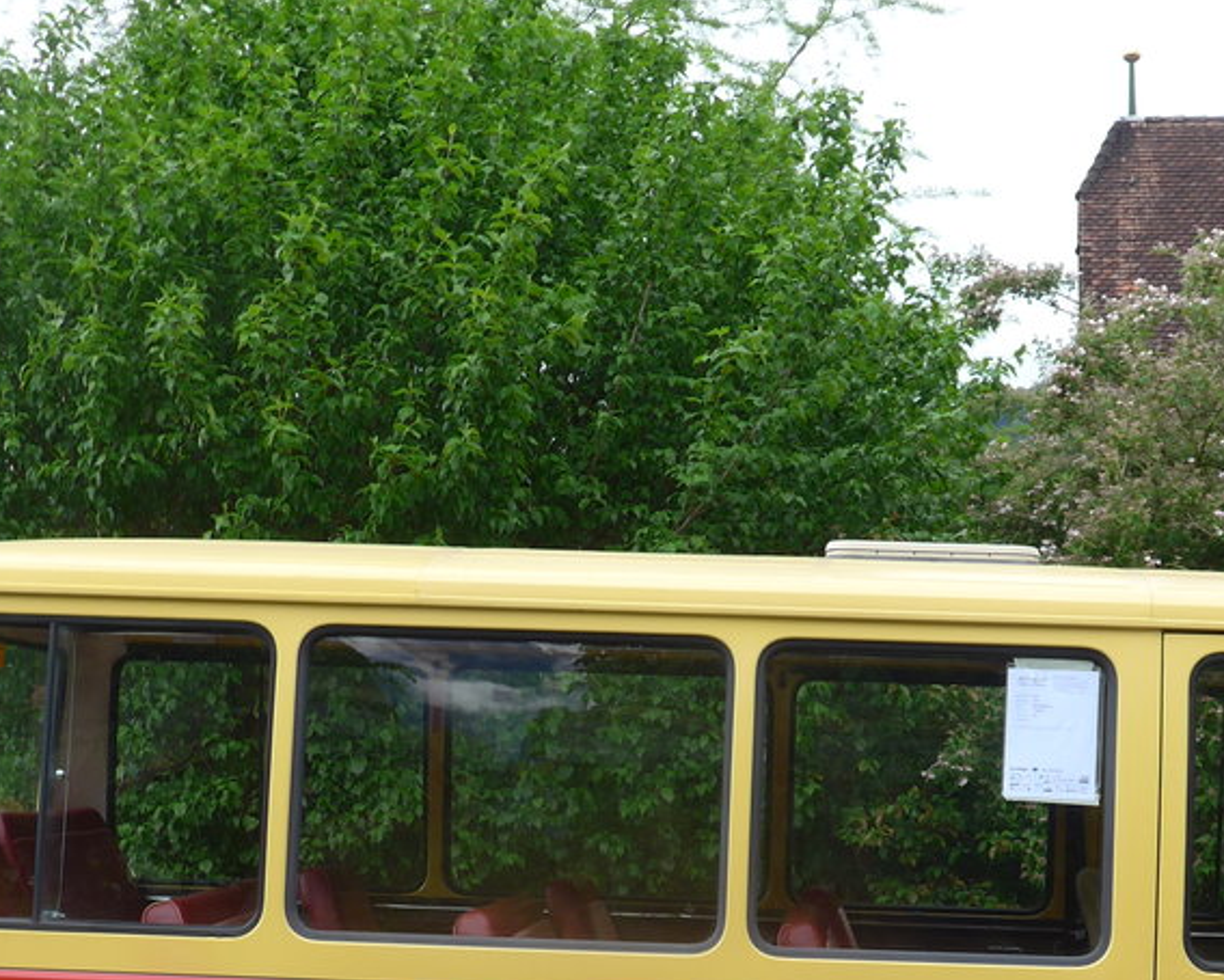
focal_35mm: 64
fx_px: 2319
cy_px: 861
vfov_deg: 23.3
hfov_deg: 29.3
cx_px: 846
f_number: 2.8
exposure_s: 1/500
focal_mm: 6.5
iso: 80
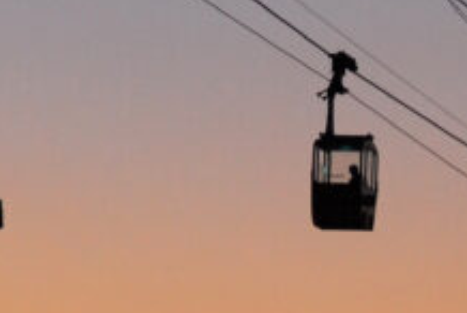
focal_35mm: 554
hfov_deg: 3.7
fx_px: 7193
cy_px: 371
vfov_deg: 2.5
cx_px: 630
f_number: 4
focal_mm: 105
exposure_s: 1/60
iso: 800
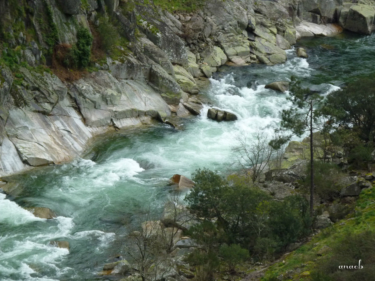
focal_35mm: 184
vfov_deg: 8.1
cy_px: 140
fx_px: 1993
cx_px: 188
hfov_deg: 10.7
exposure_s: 1/500
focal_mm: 32.7
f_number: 3.7
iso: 250
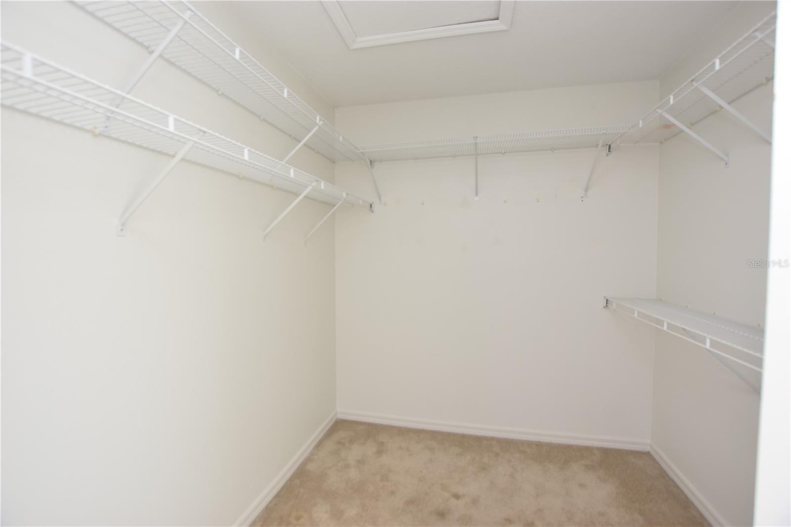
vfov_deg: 77.3
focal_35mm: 15
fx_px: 329
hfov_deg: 100.4
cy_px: 264
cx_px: 396
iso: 200
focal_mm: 10
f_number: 4
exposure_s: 1/80
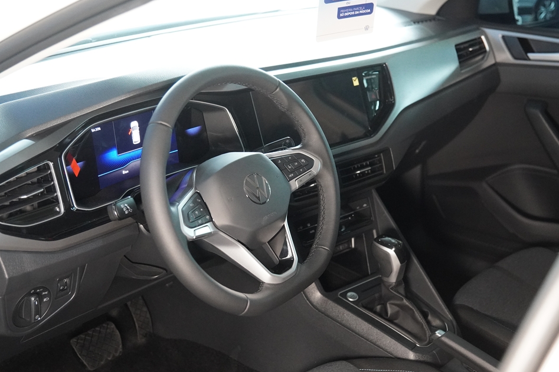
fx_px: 831
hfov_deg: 37.2
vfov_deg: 25.3
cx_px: 276
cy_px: 194
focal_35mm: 54
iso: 4000
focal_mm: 33
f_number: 2.8
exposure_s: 1/160
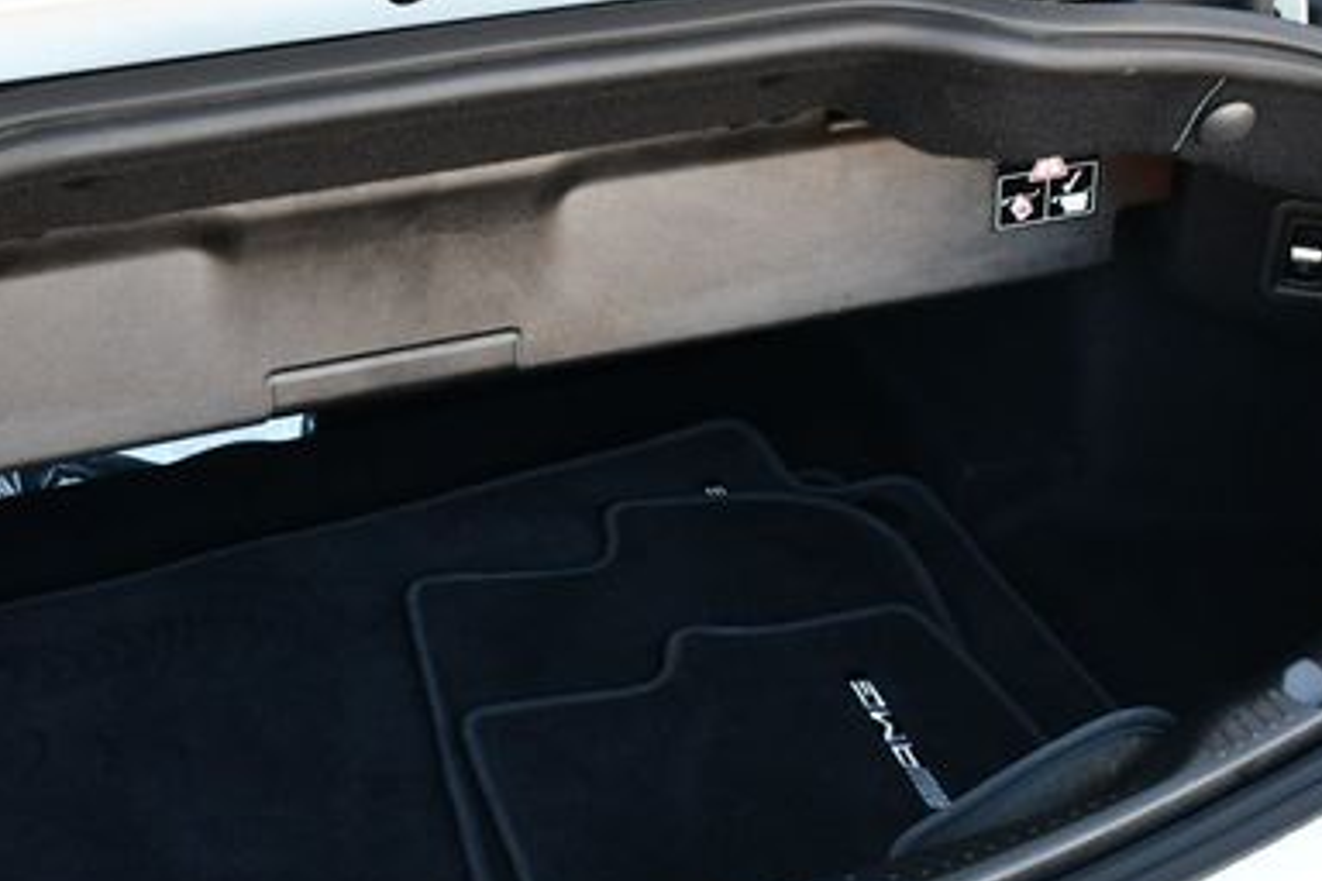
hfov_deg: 33.2
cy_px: 451
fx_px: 2203
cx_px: 482
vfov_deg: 22.6
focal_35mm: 60
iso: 400
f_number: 4
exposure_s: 1/250
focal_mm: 18
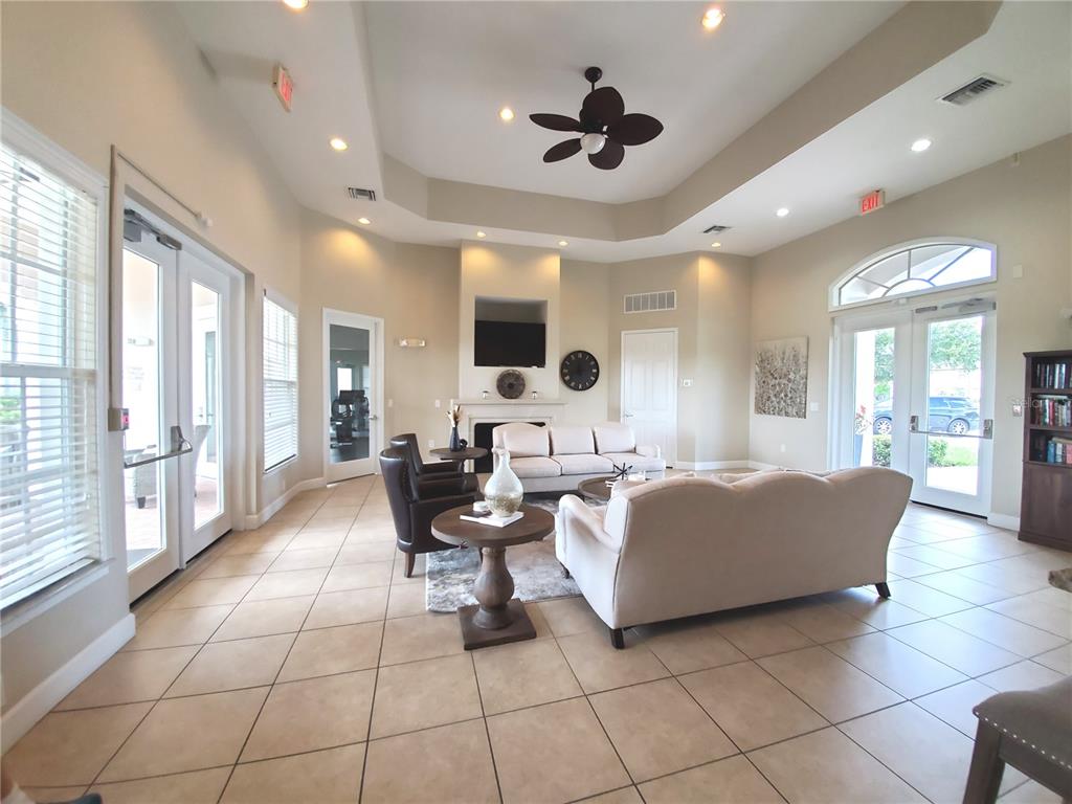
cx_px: 536
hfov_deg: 106.2
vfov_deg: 89.9
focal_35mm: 13
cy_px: 402
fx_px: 403
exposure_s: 1/59
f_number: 2.2
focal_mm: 1.8
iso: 125
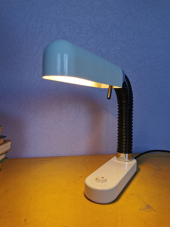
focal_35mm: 27
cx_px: 85
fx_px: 177
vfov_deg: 65.3
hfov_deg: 51.4
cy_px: 114
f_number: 1.8
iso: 50
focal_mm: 5.58
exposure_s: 1/199
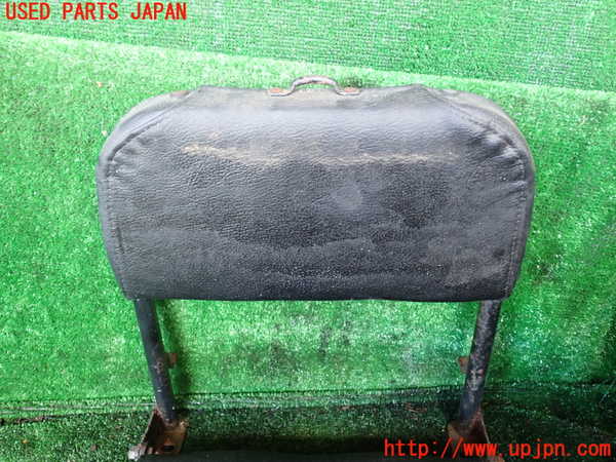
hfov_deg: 60.0
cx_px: 308
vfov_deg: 46.8
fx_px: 534
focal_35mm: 30
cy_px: 231
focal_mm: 5.4
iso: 400
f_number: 2.3
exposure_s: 1/30
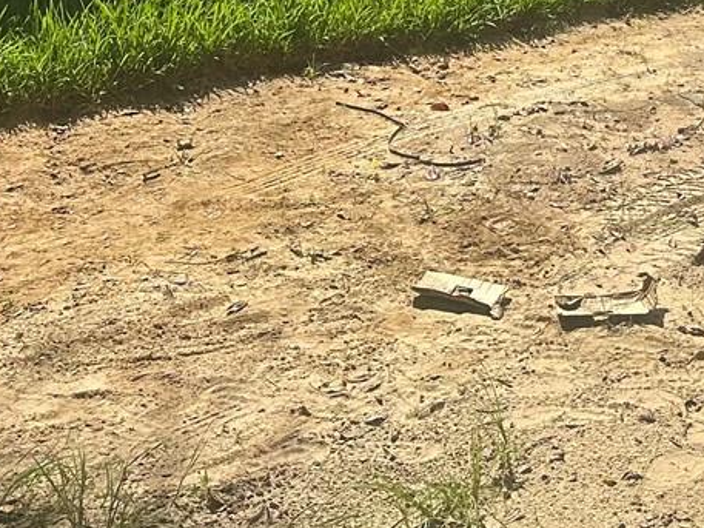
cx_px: 743
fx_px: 1709
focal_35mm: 84
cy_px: -377
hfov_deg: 22.2
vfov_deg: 15.5
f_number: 1.78
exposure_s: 1/4348
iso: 80
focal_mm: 6.86
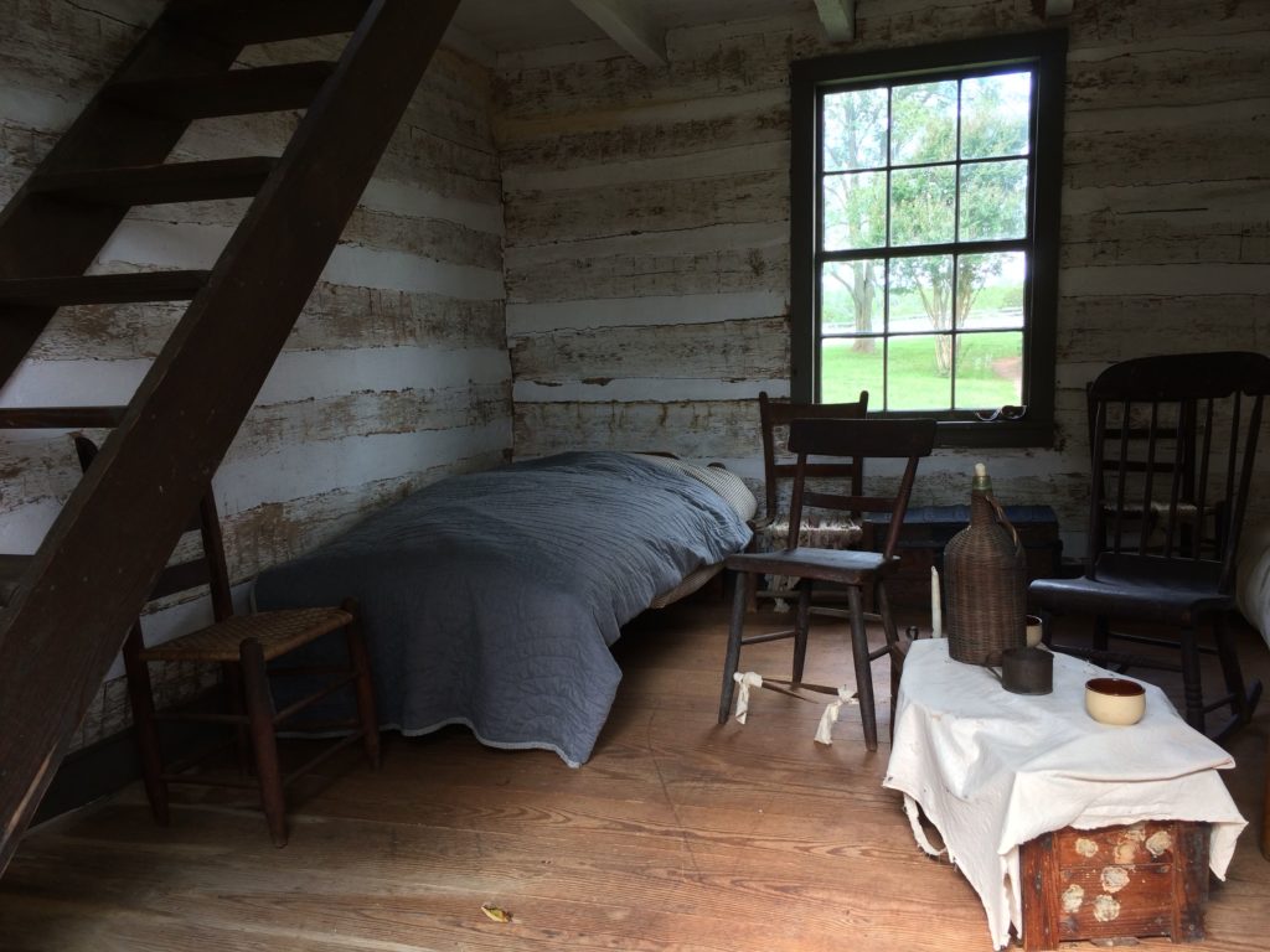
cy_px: 476
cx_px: 635
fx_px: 1064
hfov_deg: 61.7
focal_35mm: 29
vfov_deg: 48.2
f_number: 2.2
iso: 40
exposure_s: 1/60
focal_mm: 4.15
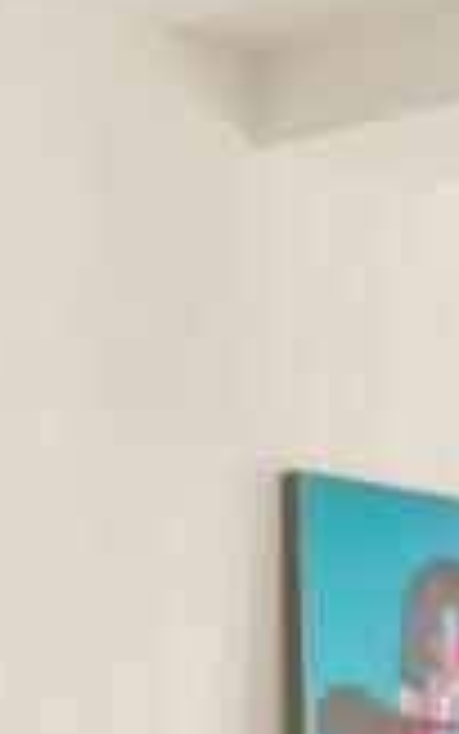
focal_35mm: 159
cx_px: 320
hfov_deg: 8.3
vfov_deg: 12.5
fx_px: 3180
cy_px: 1112
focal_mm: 17
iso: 500
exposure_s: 1/1.43
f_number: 22
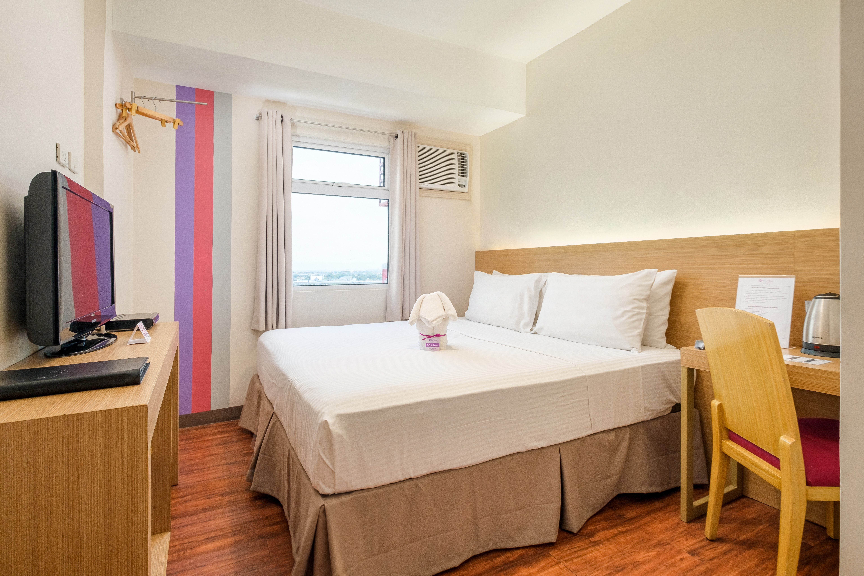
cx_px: 432
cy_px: 288
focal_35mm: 17
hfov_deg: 93.3
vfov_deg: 70.4
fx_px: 408
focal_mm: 11.5
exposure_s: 1/500
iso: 640
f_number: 6.4
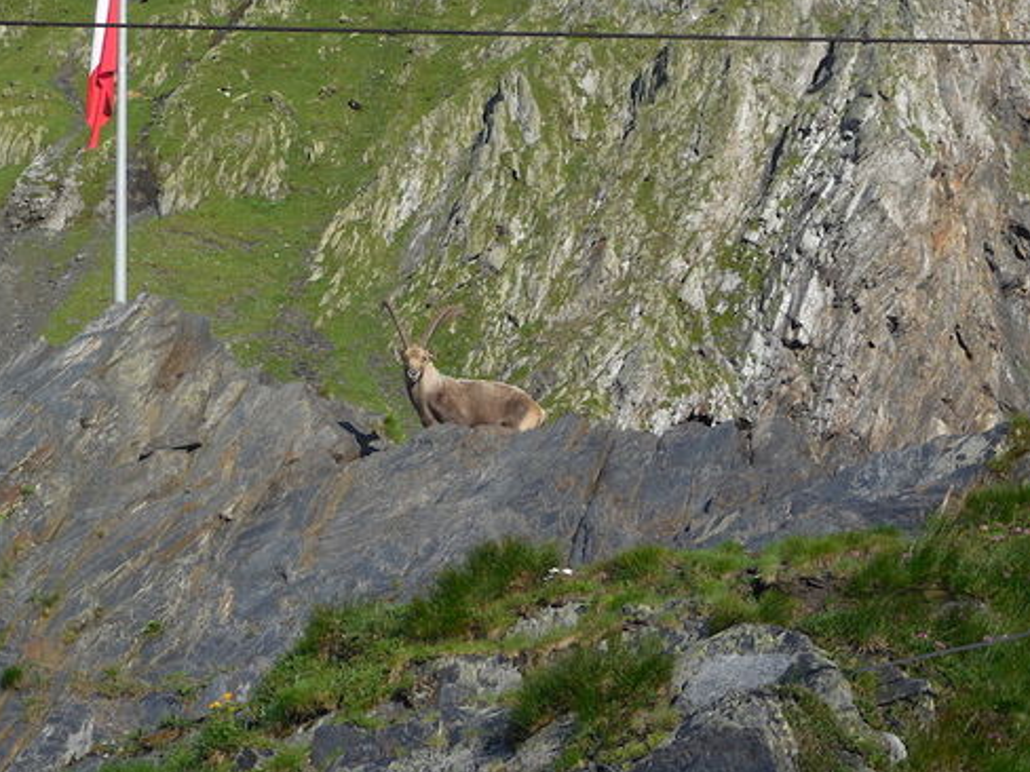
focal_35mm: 86
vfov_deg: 17.2
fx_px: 2559
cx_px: 412
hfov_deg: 22.7
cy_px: 352
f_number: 4.7
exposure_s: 1/640
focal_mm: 12.6
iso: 125
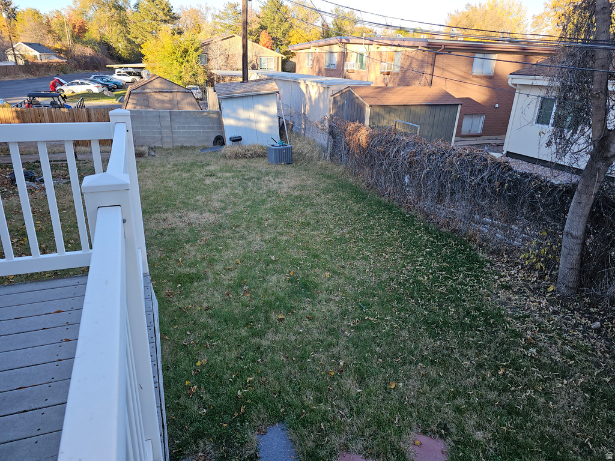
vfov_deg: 58.9
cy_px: 230
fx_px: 409
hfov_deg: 73.9
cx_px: 308
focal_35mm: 23
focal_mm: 6.3
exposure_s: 1/120
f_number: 1.7
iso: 16
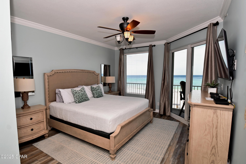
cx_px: 123
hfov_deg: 90.0
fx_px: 123
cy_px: 82
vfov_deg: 67.3
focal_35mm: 18
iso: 200
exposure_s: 1/250
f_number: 5.6
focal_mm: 12
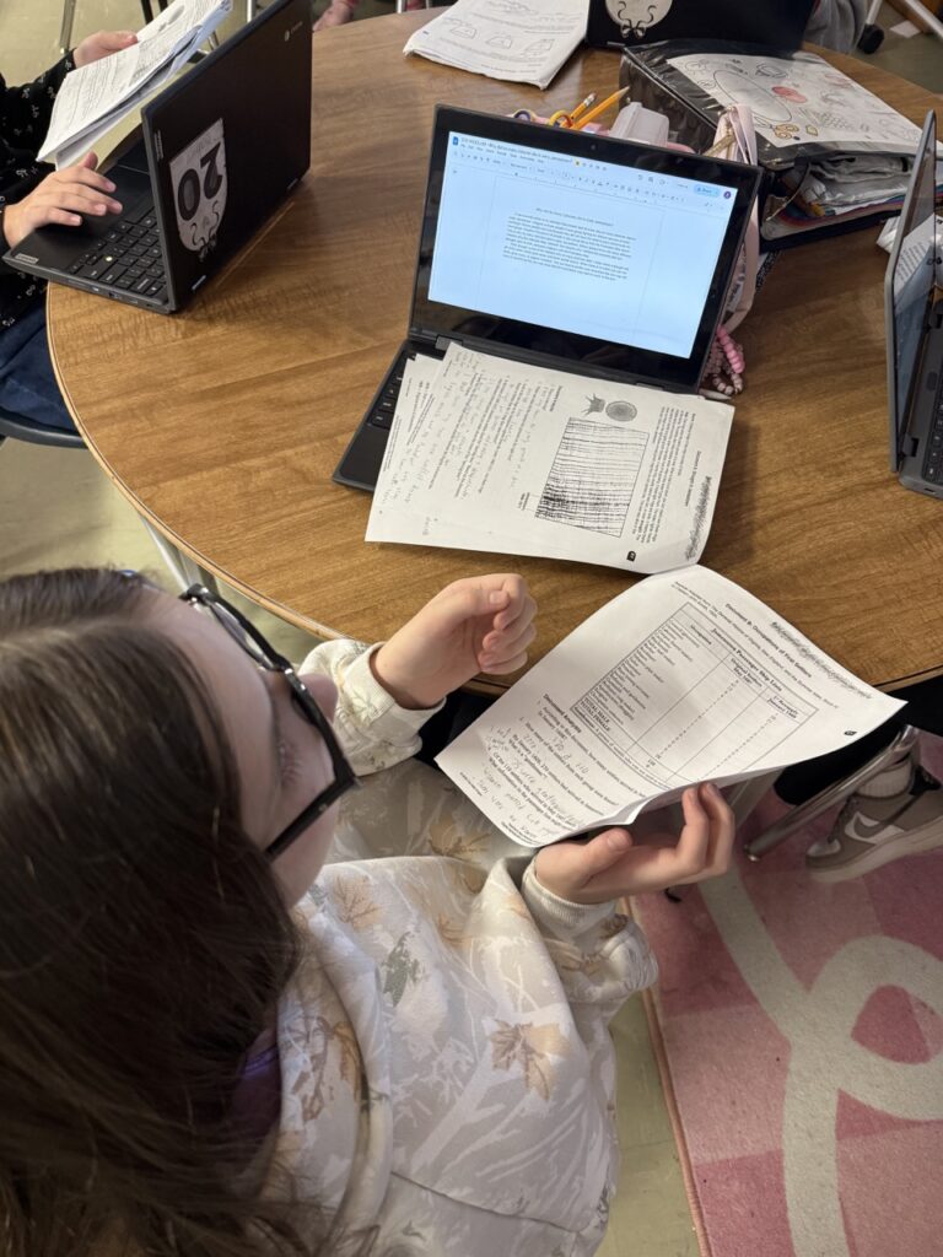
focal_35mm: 24
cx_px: 472
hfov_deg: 56.8
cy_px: 628
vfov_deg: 71.6
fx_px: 872
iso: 320
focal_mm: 6.76
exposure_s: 1/60
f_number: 1.78
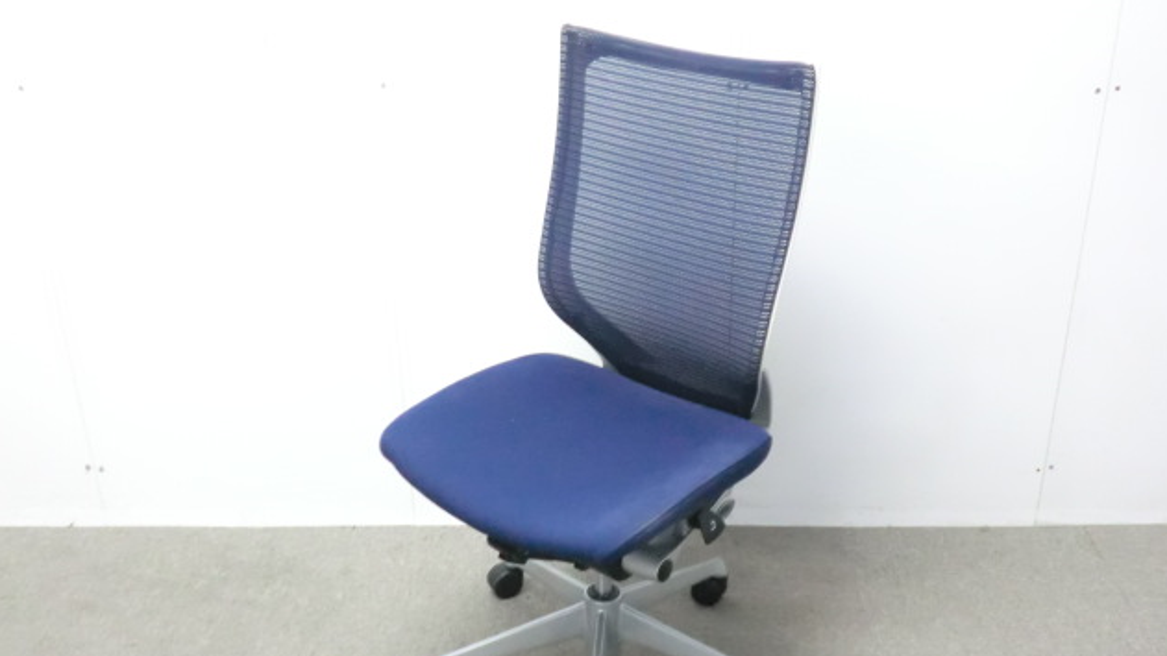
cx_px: 588
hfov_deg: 48.4
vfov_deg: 28.3
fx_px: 1300
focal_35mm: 42
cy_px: 403
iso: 800
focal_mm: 6.9
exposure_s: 1/20
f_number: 3.9
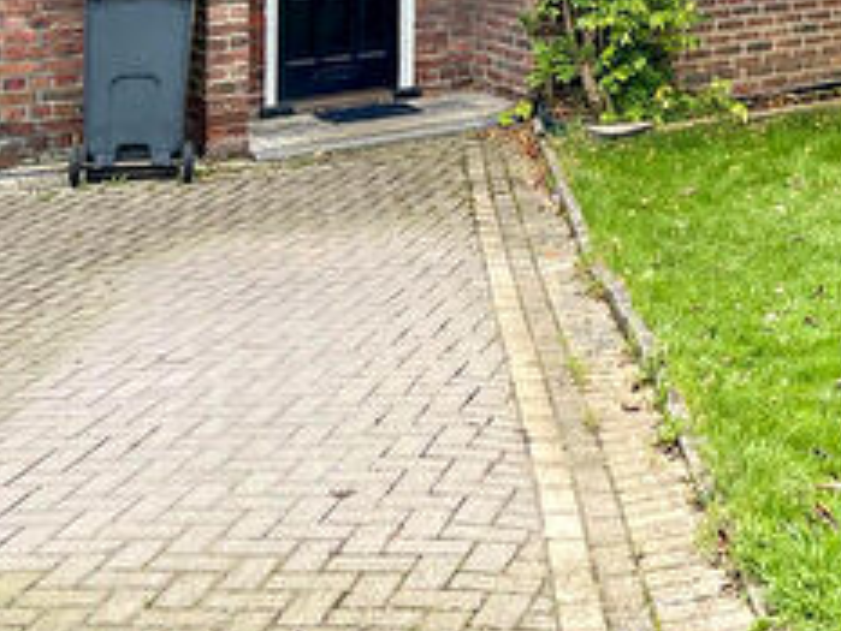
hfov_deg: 24.4
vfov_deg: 17.2
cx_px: 740
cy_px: -301
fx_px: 1896
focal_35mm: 78
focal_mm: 5.7
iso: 50
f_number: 1.5
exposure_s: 1/709
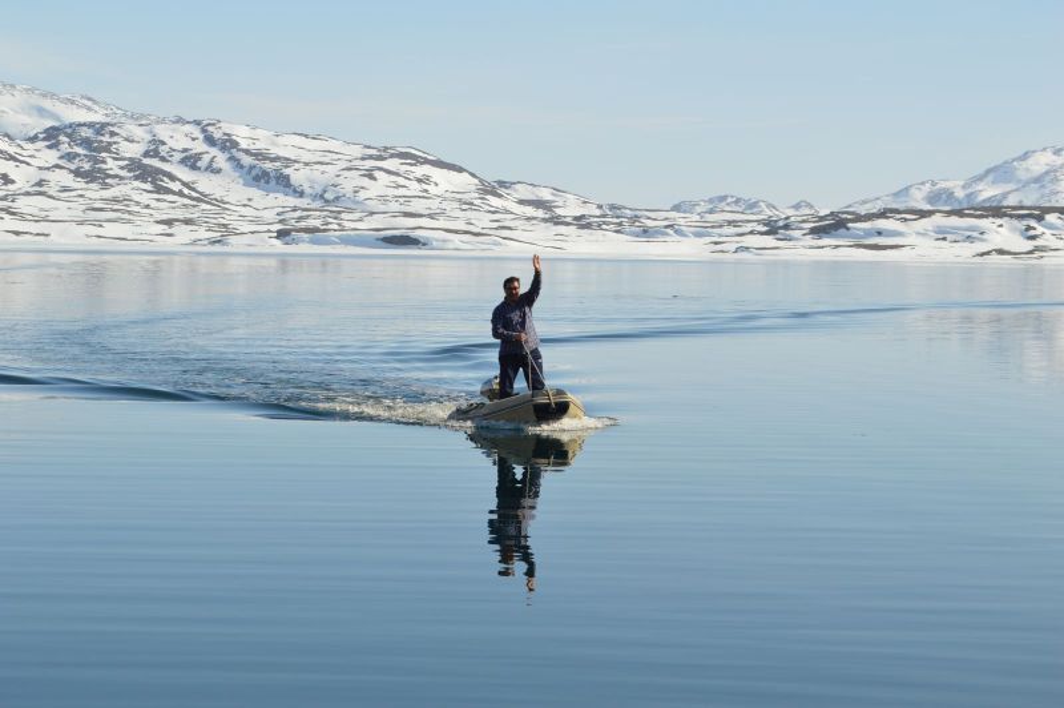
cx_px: 532
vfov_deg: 16.5
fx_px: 2436
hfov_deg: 24.6
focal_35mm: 82
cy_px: 354
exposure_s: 1/320
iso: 100
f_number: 9
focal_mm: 55
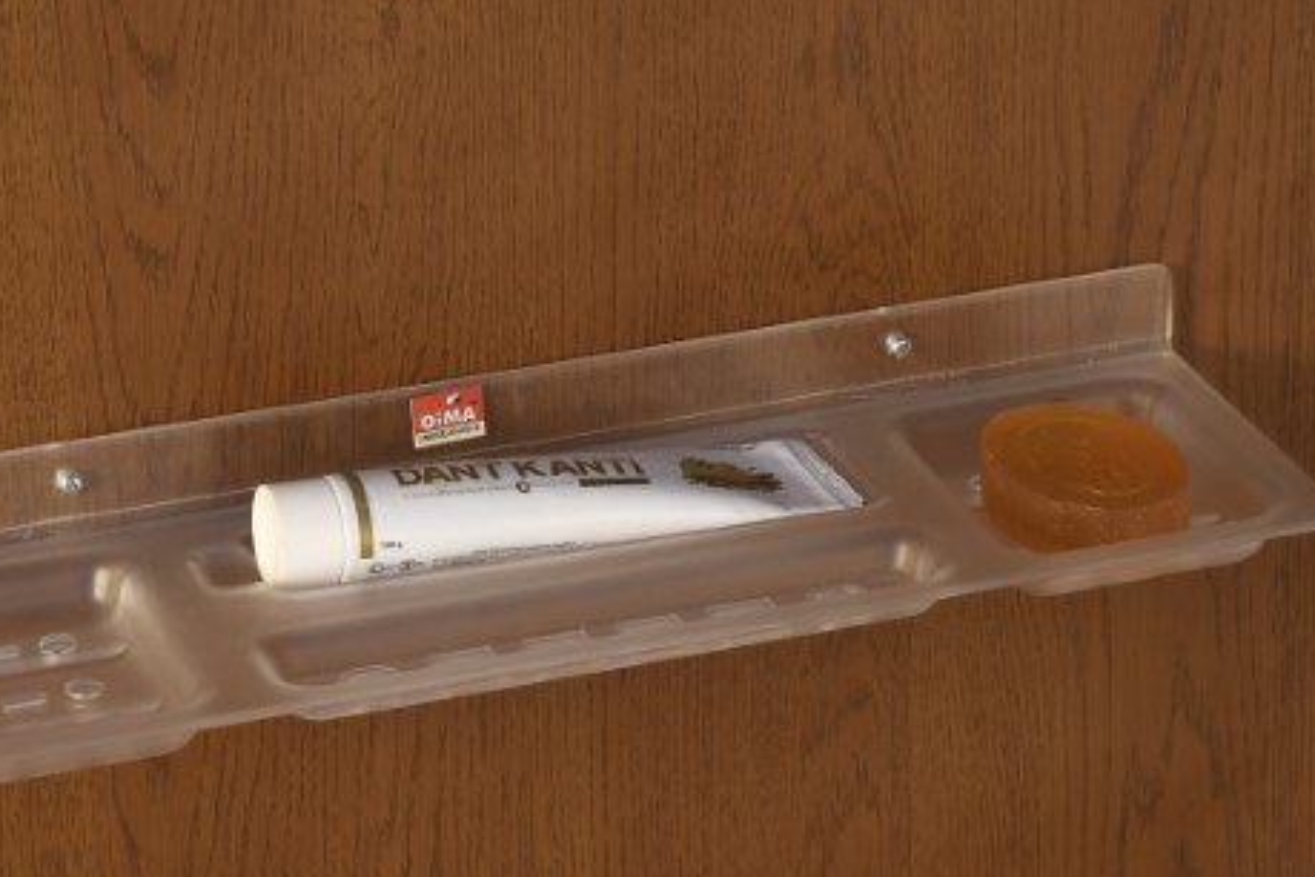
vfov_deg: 8.3
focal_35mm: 166
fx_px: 6063
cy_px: 473
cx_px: 539
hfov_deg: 12.4
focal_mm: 85
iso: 1000
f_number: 13
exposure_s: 1/2
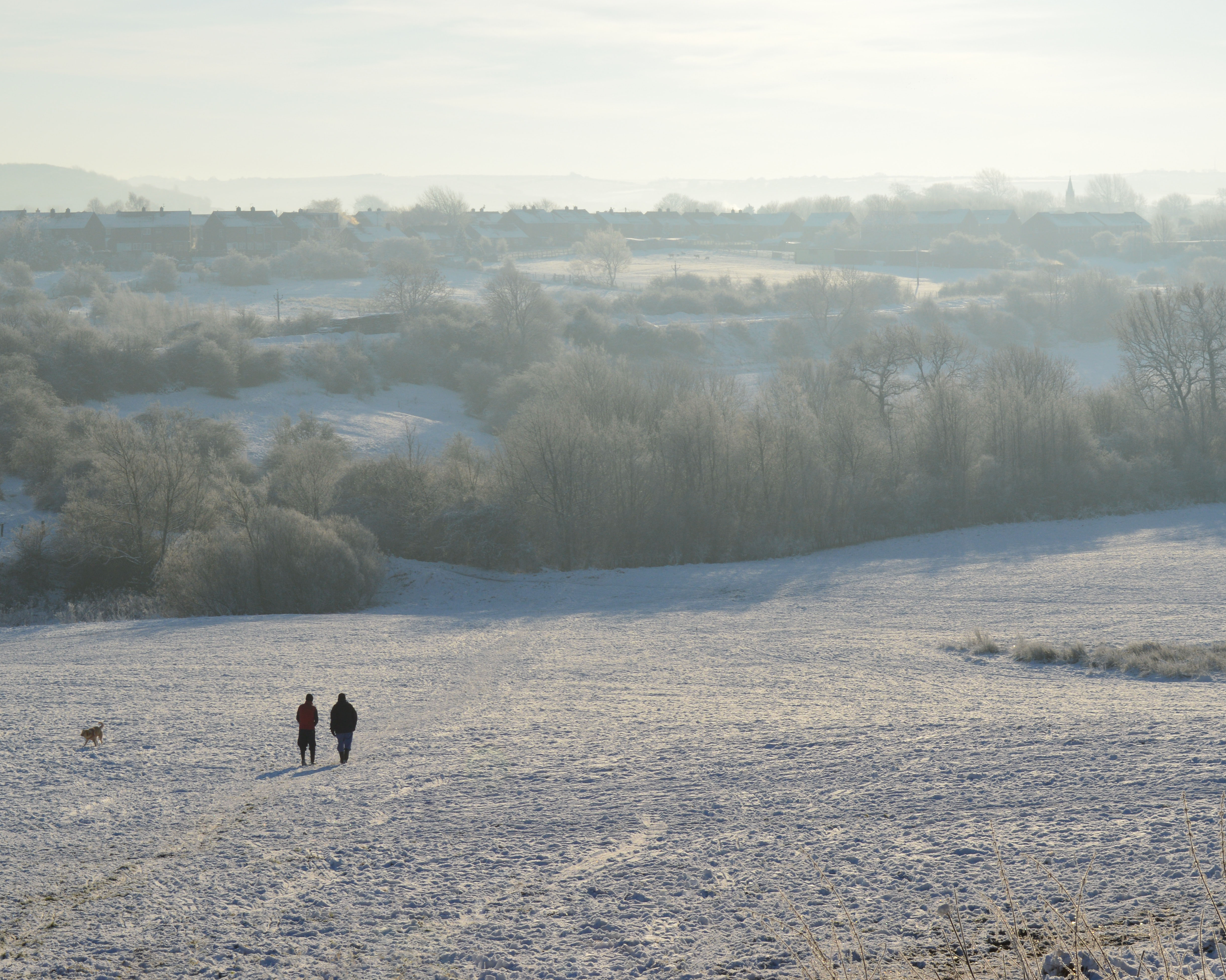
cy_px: 492
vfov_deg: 17.3
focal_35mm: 89
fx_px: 3229
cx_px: 610
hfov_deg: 21.5
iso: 200
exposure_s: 1/500
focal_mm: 52
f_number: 11
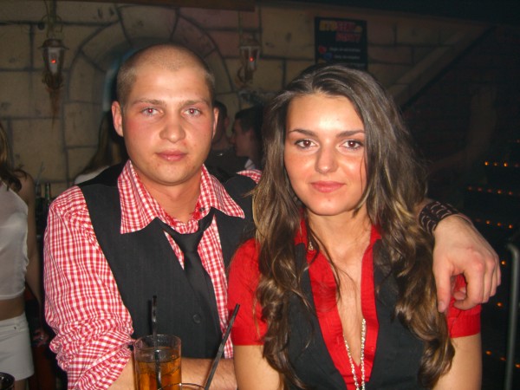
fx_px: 571
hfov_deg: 49.0
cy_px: 195
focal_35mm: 38
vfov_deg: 37.7
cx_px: 260
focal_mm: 7.9
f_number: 2.8
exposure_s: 1/60
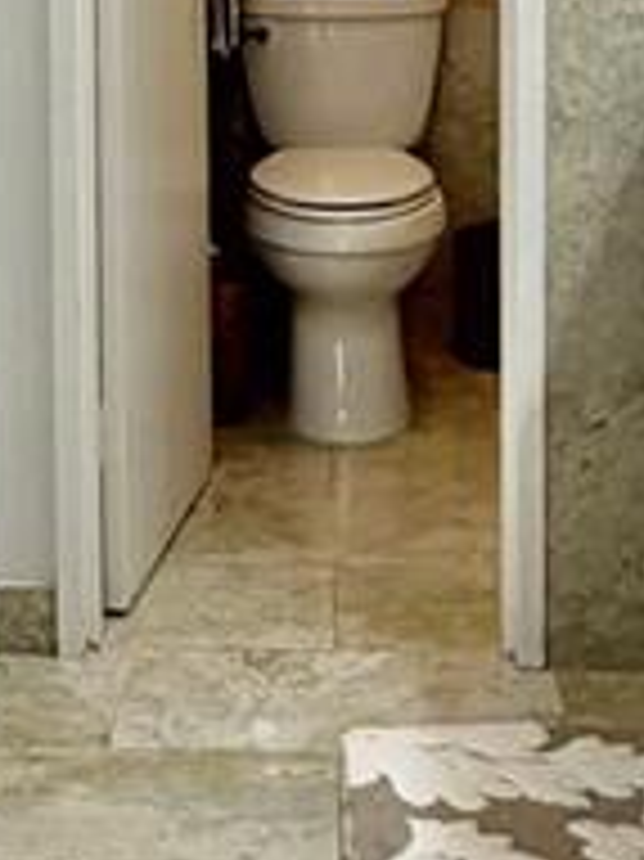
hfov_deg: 16.7
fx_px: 2185
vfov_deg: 20.8
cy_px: -167
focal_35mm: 88
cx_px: 162
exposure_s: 1/120
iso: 125
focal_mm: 2.22
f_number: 2.2
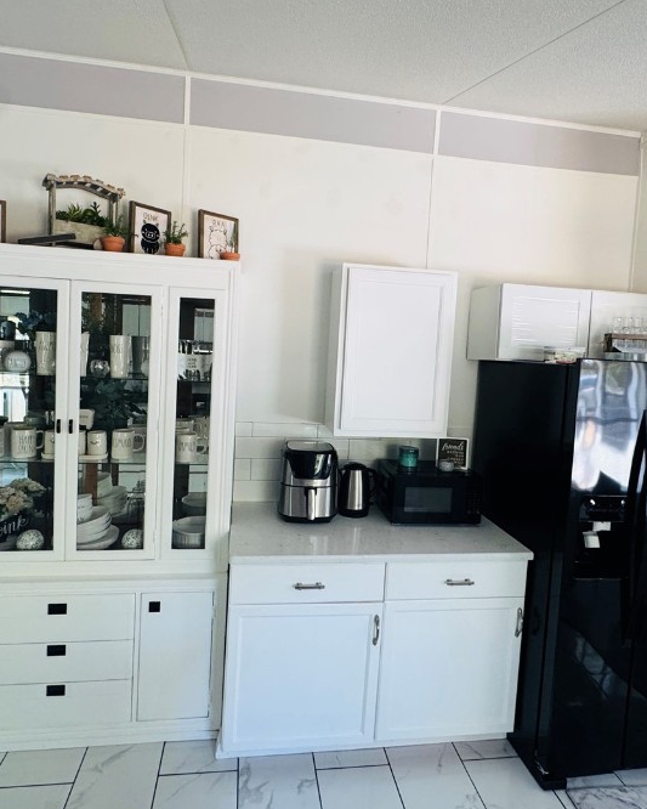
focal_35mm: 21
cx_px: 318
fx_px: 503
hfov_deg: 65.5
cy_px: 375
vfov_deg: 77.5
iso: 250
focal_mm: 2.22
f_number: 2.2
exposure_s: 1/120
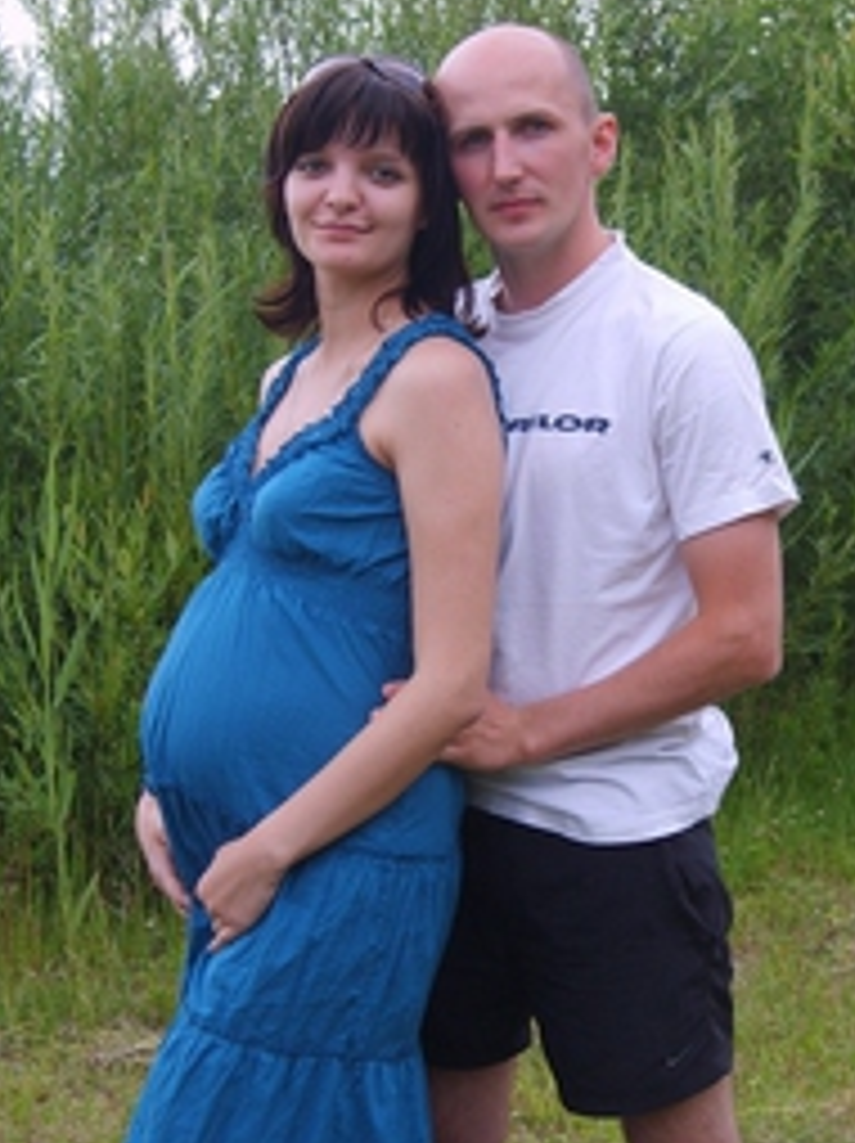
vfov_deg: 17.9
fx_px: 3629
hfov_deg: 13.4
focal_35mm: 110
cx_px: 520
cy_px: 752
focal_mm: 13
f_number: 3.8
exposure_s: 1/90
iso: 50
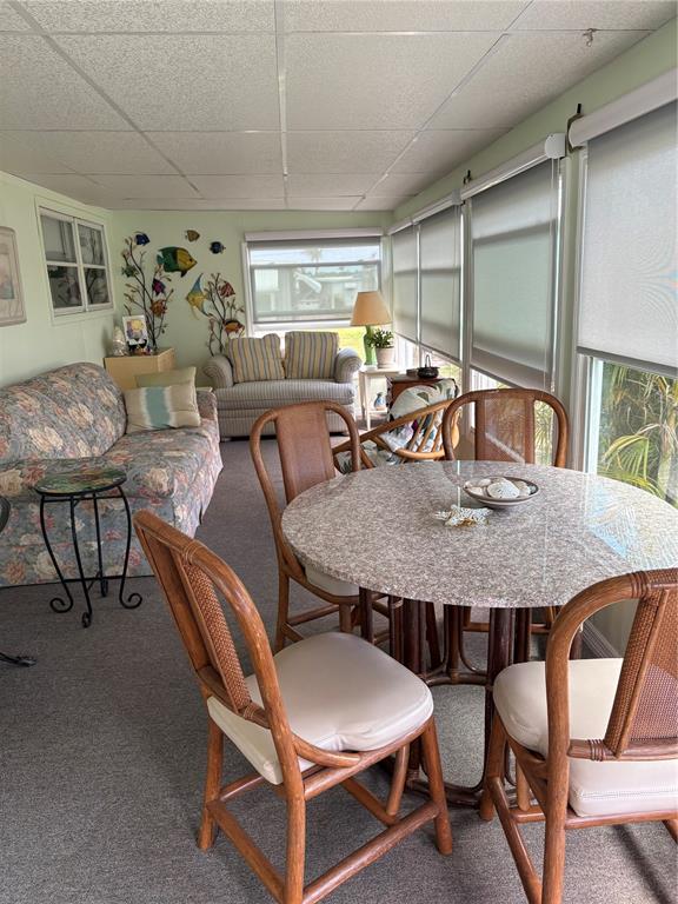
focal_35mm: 26
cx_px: 339
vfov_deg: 67.3
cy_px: 452
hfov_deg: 53.1
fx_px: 679
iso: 80
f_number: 1.6
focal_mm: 5.96
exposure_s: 1/121
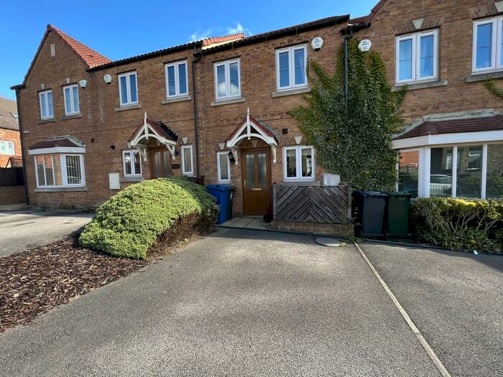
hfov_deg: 106.2
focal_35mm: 13
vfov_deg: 89.9
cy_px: 188
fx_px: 189
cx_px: 252
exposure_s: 1/198
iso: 32
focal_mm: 1.57
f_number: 1.8
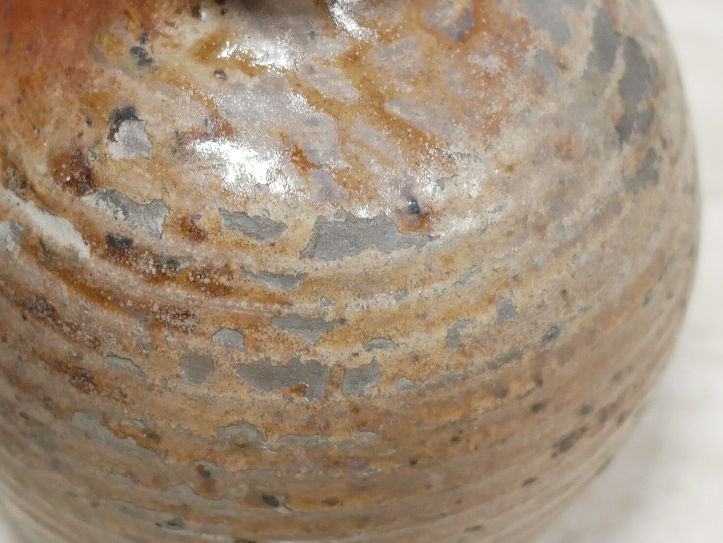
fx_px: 2612
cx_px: 417
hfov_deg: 15.8
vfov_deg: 11.8
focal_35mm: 125
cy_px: 122
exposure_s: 1/60
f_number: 1.7
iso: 320
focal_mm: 20
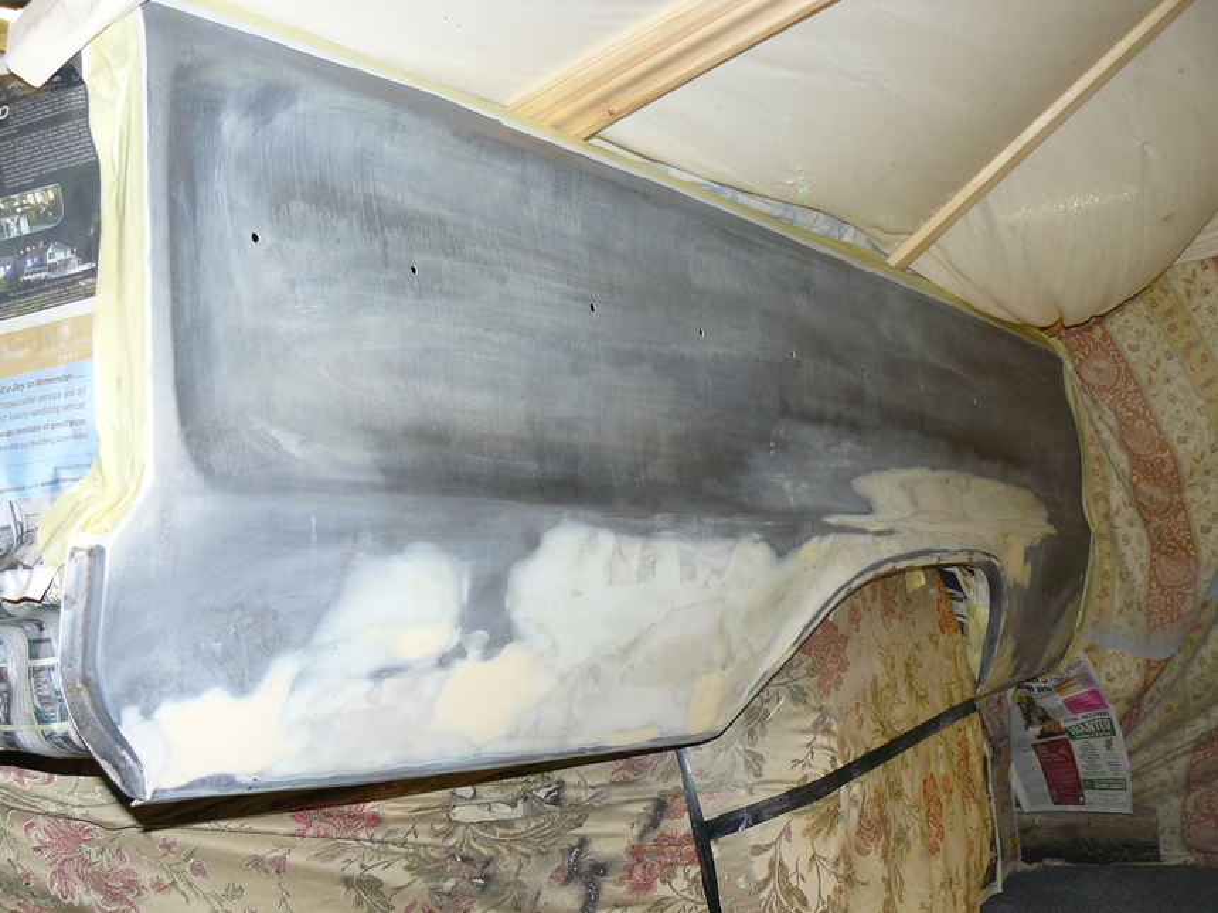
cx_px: 609
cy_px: 456
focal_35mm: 36
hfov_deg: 51.4
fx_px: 1267
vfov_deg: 39.7
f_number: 2.8
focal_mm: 6
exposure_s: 1/30
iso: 100
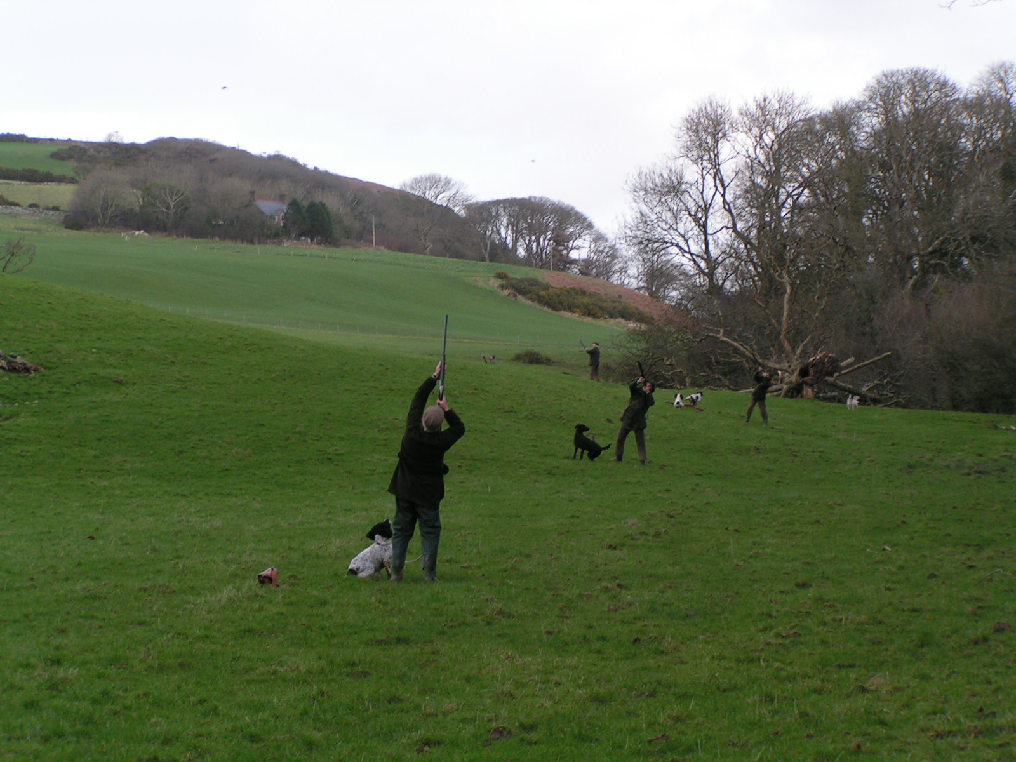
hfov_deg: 17.3
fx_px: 3346
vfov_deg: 13.0
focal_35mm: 114
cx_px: 508
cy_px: 381
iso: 50
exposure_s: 1/160
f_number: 4.5
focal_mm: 17.4
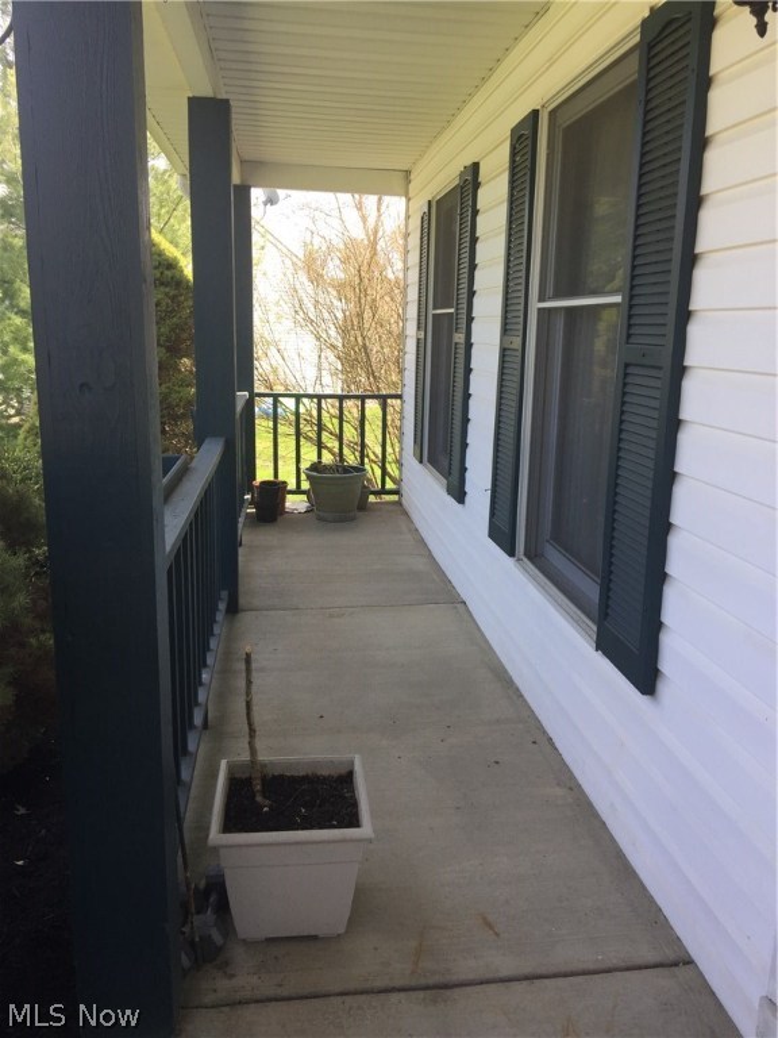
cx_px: 389
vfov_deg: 61.7
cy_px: 519
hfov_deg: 48.2
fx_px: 869
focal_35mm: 29
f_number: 2.2
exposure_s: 1/257
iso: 32
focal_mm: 4.15
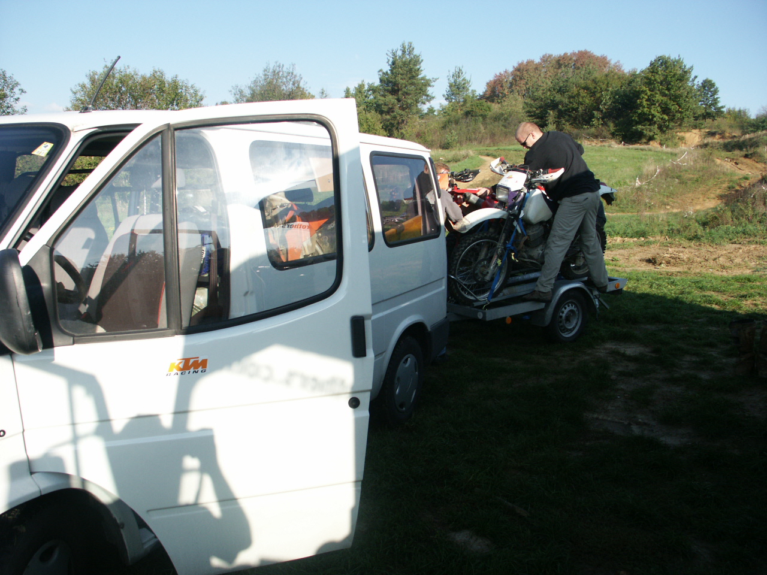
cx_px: 384
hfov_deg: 61.7
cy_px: 288
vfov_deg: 48.2
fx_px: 643
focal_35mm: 29
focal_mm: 7.59
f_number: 2.8
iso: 100
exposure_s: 1/1500
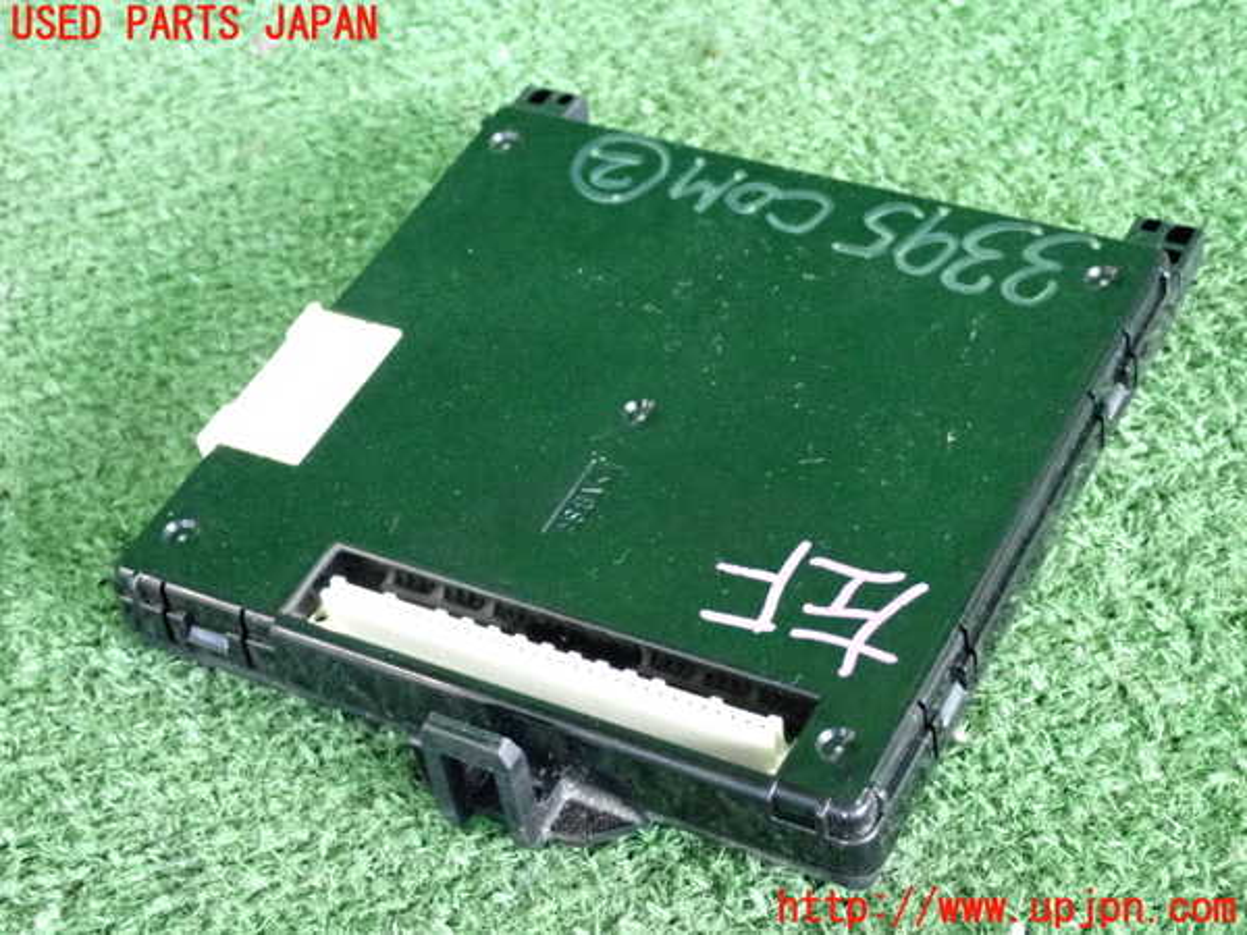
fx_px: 2414
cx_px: 624
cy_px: 468
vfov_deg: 21.9
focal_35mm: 67
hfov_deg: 29.0
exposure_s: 1/125
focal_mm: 11.88
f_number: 3.8
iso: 4000
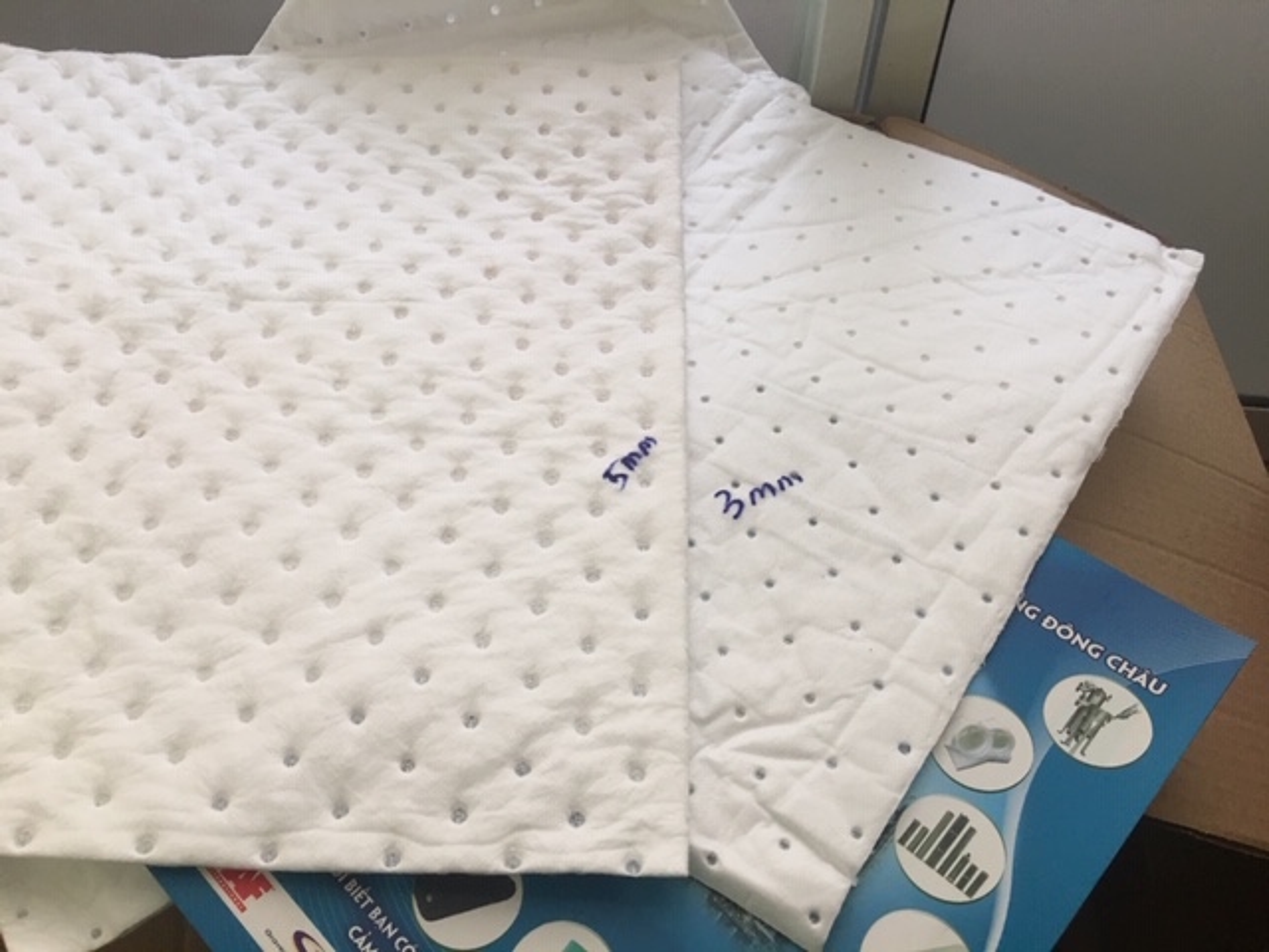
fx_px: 1063
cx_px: 634
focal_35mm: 29
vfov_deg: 48.2
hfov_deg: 61.7
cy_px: 476
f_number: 2.2
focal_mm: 4.15
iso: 50
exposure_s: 1/17
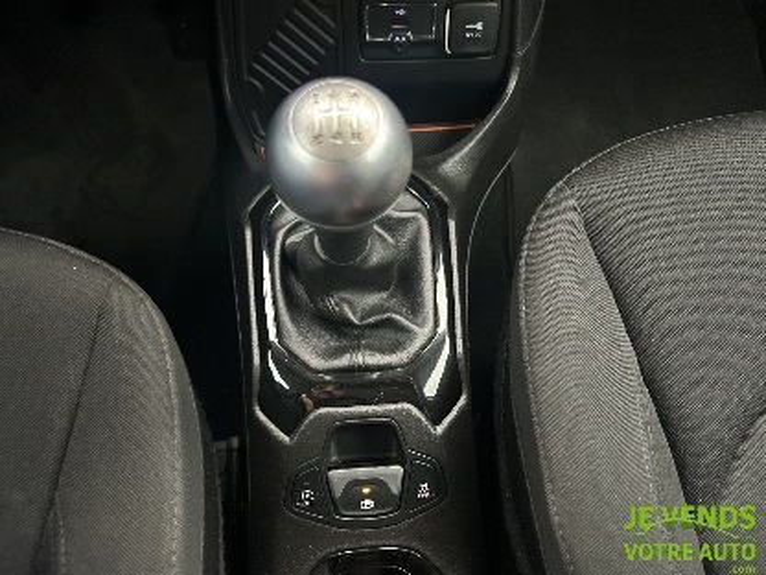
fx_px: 575
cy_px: 288
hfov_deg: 67.3
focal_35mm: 26
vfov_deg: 53.1
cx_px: 383
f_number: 1.5
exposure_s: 1/30
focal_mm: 5.7
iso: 800
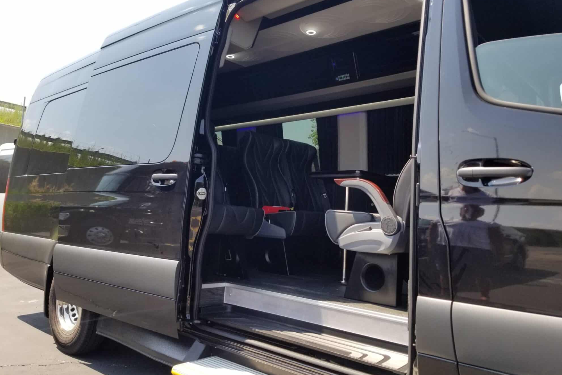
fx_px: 437
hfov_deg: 65.5
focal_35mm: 28
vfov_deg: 46.4
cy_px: 173
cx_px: 281
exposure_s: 1/834
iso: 50
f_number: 1.7
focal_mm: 4.3
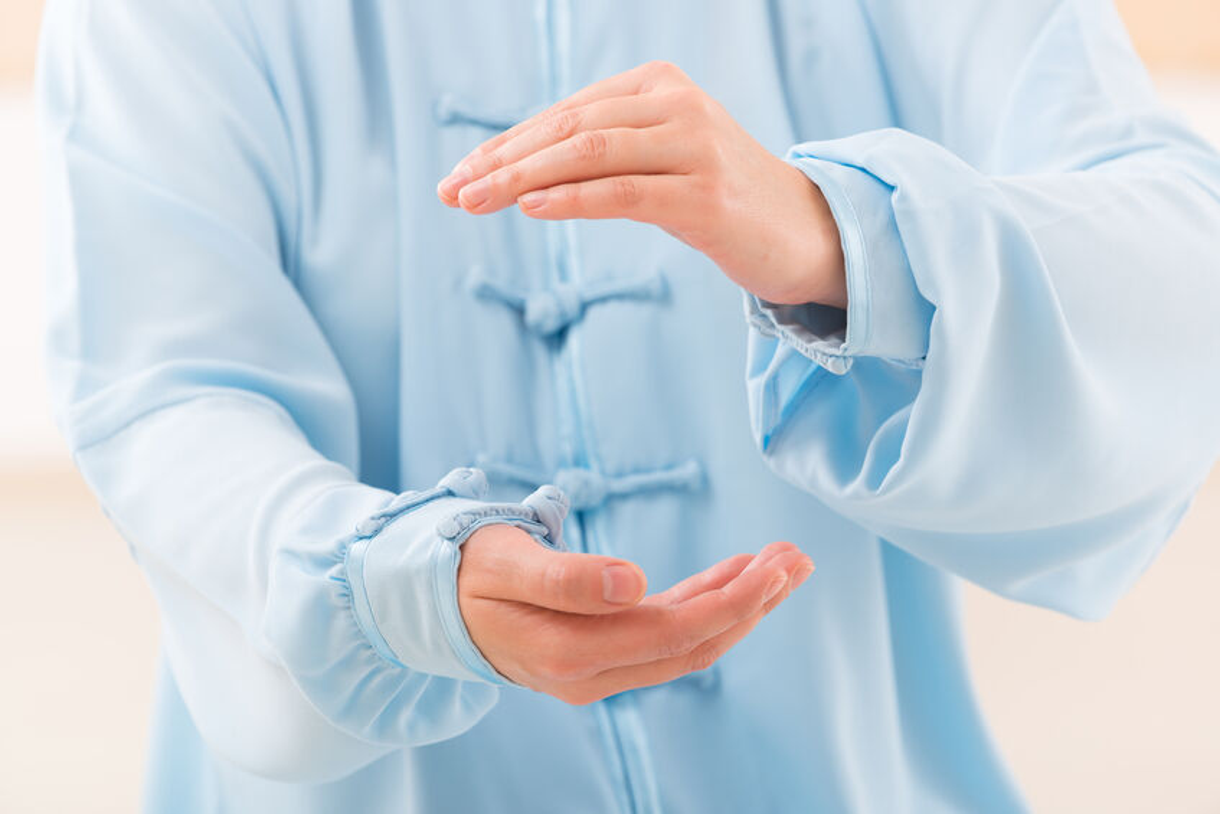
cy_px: 407
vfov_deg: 6.9
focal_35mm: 200
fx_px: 6778
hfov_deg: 10.3
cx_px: 610
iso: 160
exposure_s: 1/200
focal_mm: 200
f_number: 5.6
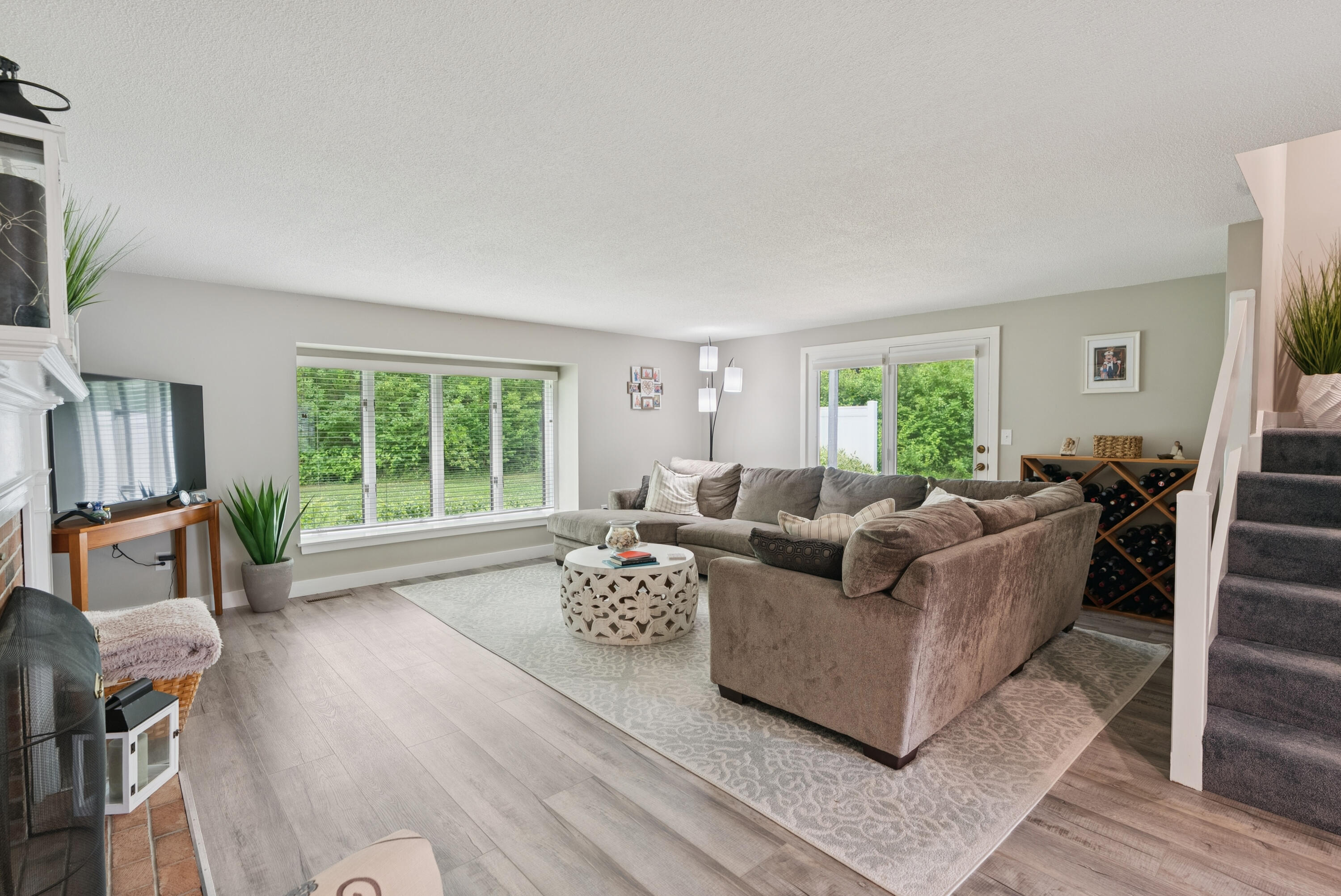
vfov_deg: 73.8
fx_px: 596
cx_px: 670
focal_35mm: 16
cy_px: 448
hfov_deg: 96.7
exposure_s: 1/6
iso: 320
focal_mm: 16
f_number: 7.1
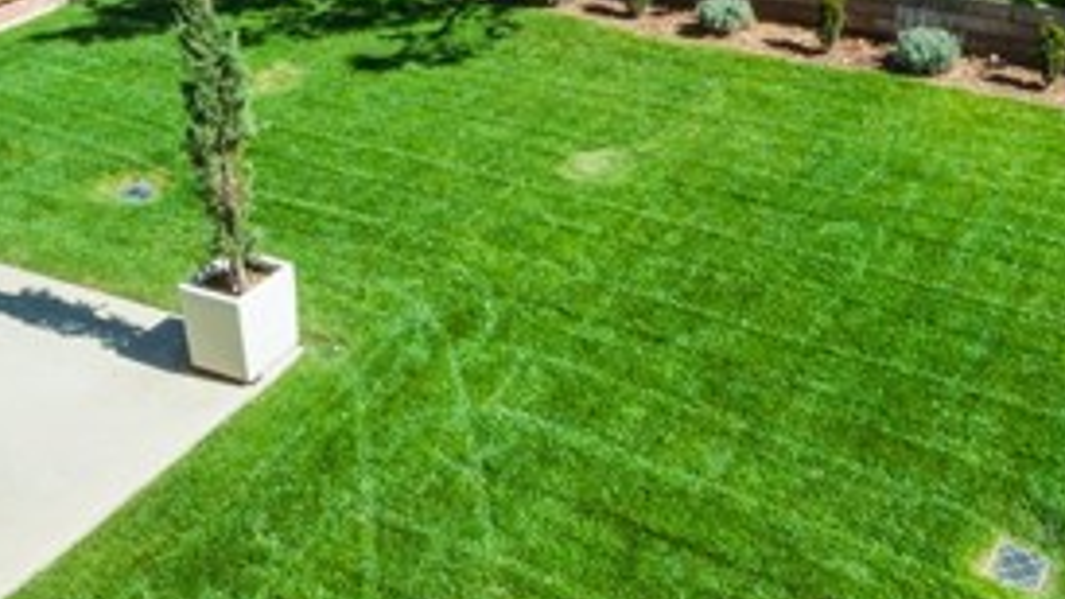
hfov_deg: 46.2
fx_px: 1242
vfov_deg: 25.0
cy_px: -72
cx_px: 637
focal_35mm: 44
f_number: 22
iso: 200
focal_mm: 12
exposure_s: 1/30
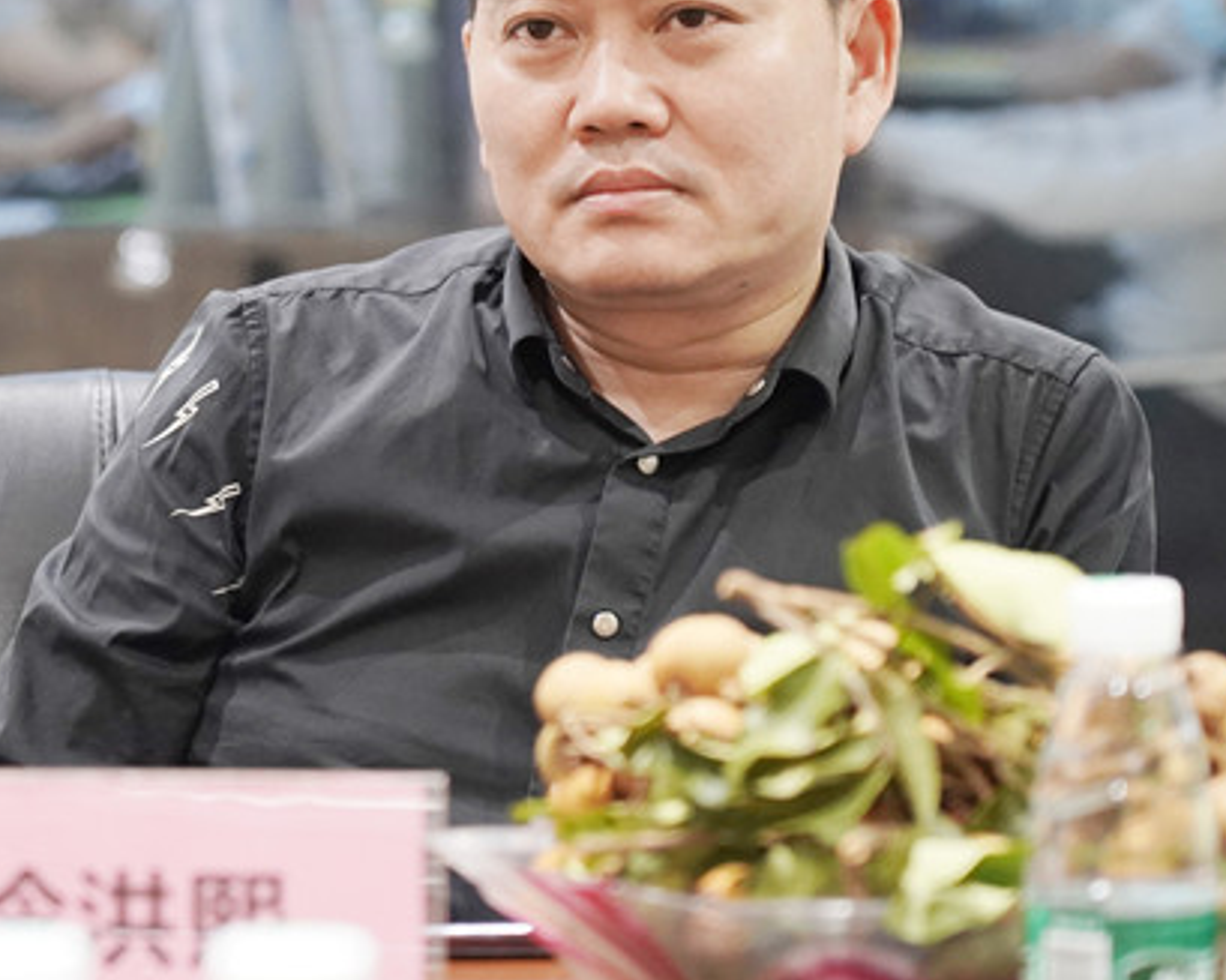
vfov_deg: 7.3
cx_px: 408
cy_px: 279
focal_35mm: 212
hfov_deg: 9.1
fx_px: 7691
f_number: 4
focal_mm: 105
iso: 3200
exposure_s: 1/160
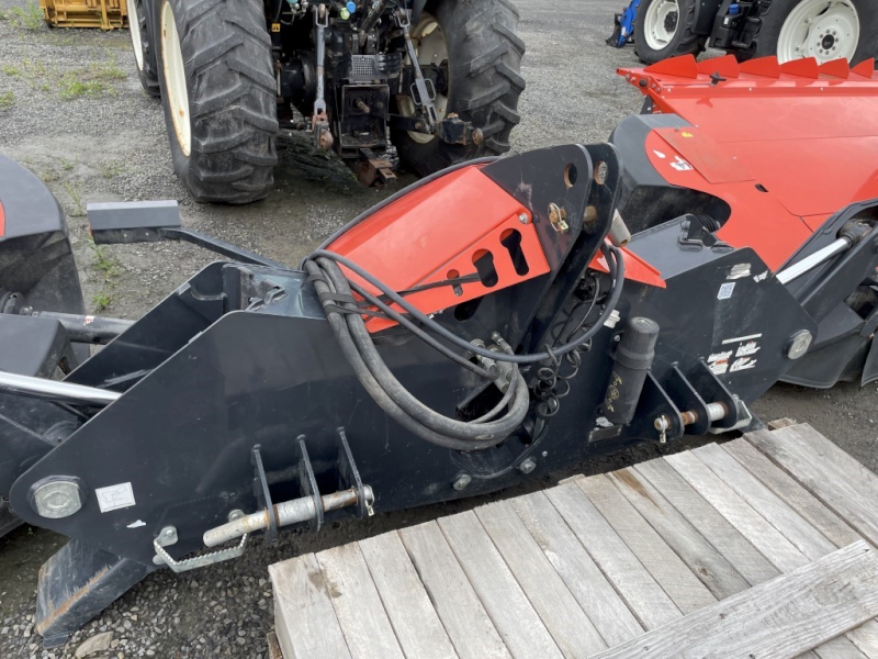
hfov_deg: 67.3
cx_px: 439
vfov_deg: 53.1
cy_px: 330
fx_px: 659
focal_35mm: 26
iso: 32
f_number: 1.6
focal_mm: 4.2
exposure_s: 1/535
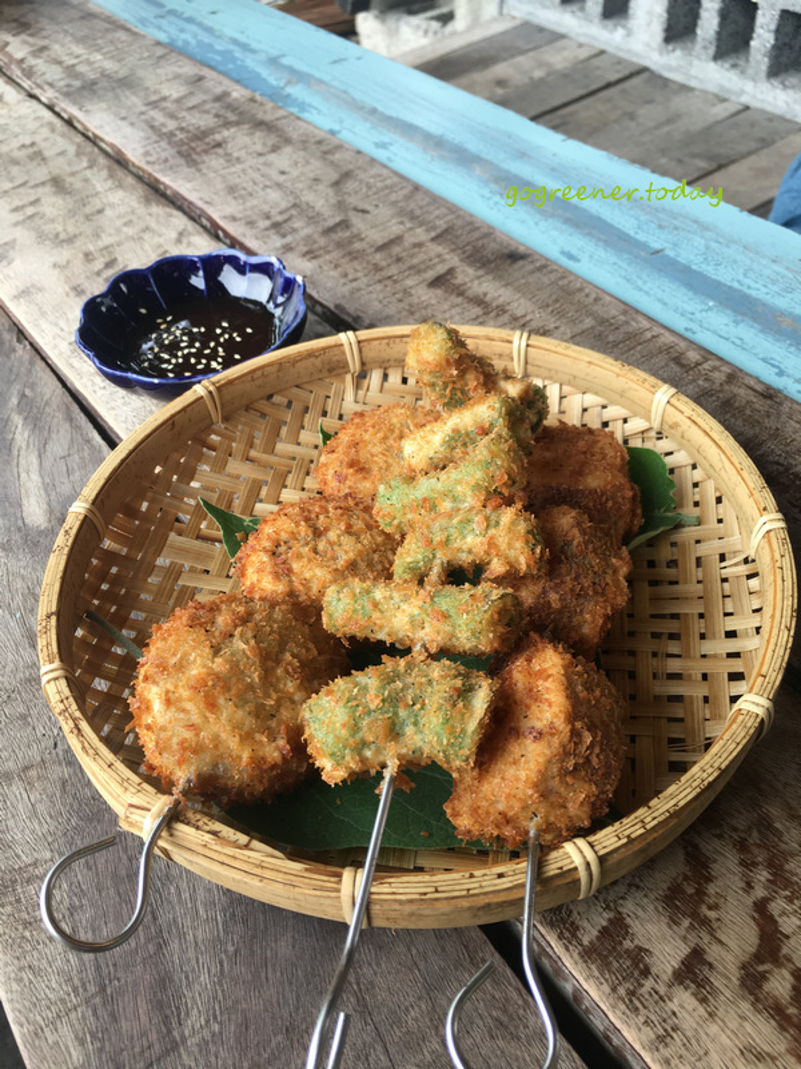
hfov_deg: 48.2
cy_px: 534
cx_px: 400
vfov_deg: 61.7
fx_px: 895
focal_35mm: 29
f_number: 2.2
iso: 40
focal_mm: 4.15
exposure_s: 1/120
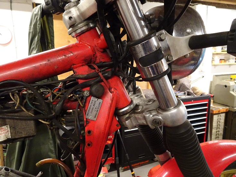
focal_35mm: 24
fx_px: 164
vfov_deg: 56.8
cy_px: 88
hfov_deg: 71.6
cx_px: 118
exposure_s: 1/30
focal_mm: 4.1
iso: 1250
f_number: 3.5
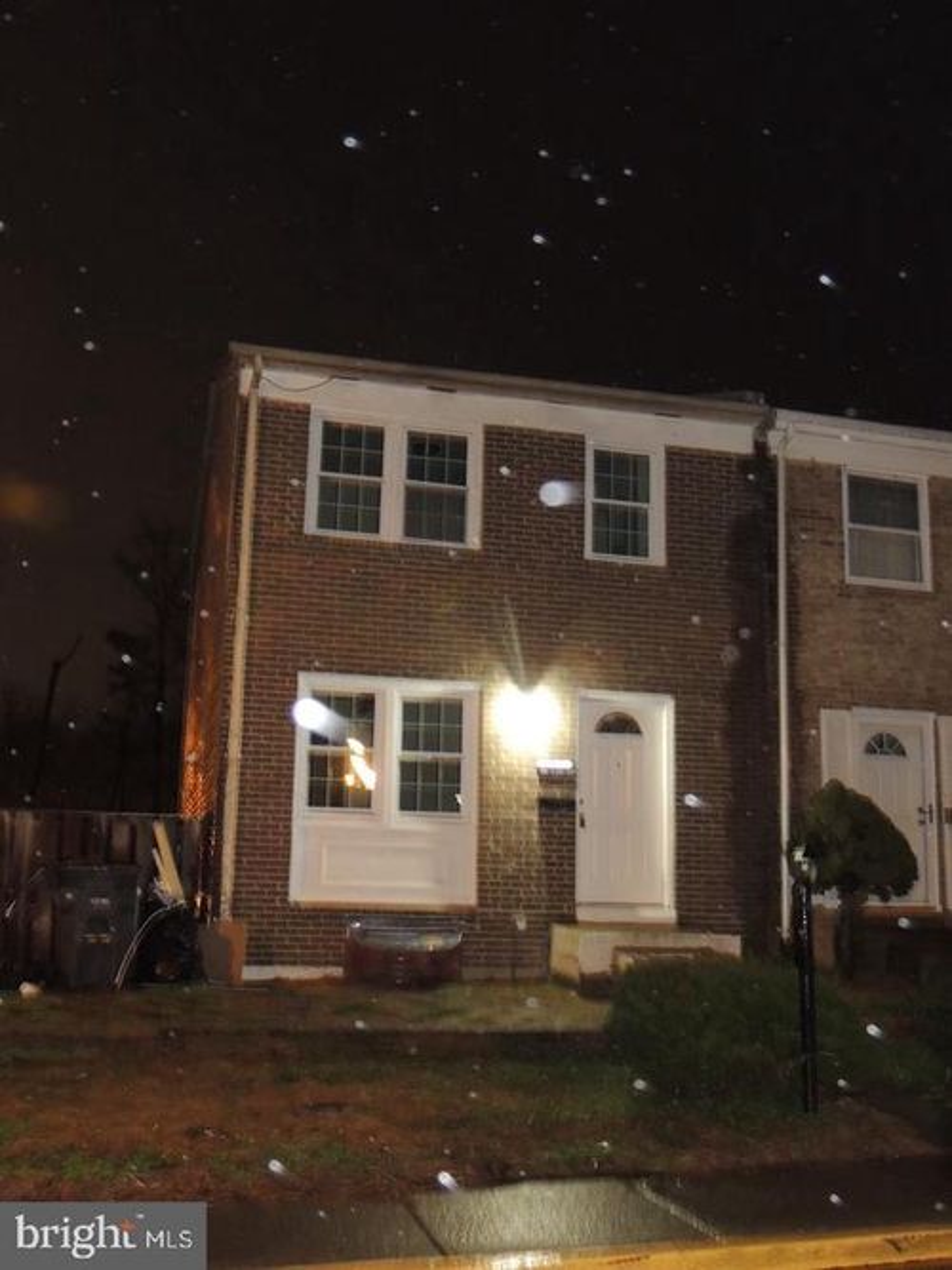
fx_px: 1284
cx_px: 476
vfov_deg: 52.6
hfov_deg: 40.7
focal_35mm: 35
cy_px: 635
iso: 560
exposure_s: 1/4
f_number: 3.3
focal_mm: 6.2
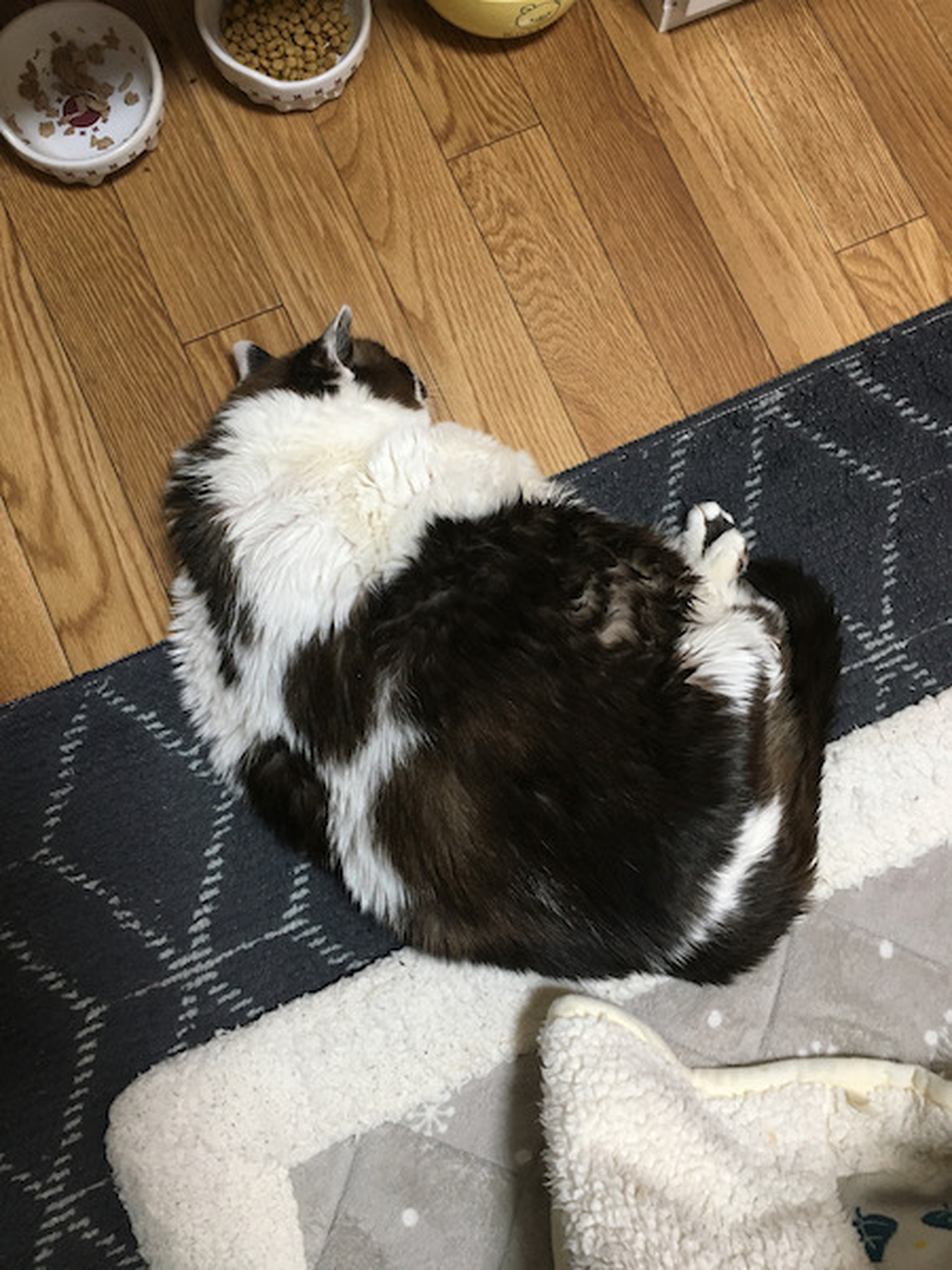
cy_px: 635
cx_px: 476
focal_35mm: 29
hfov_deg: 48.2
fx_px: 1063
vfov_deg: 61.7
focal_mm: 4.15
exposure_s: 1/30
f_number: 2.2
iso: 100
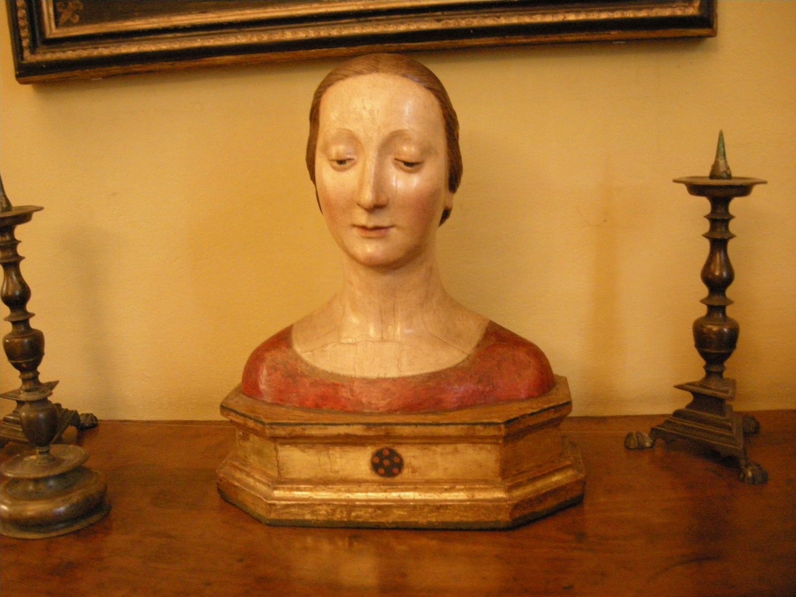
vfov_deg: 39.7
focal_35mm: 36
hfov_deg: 51.4
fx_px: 828
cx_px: 398
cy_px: 298
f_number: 2.7
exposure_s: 1/6.6
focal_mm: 7.5
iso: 800
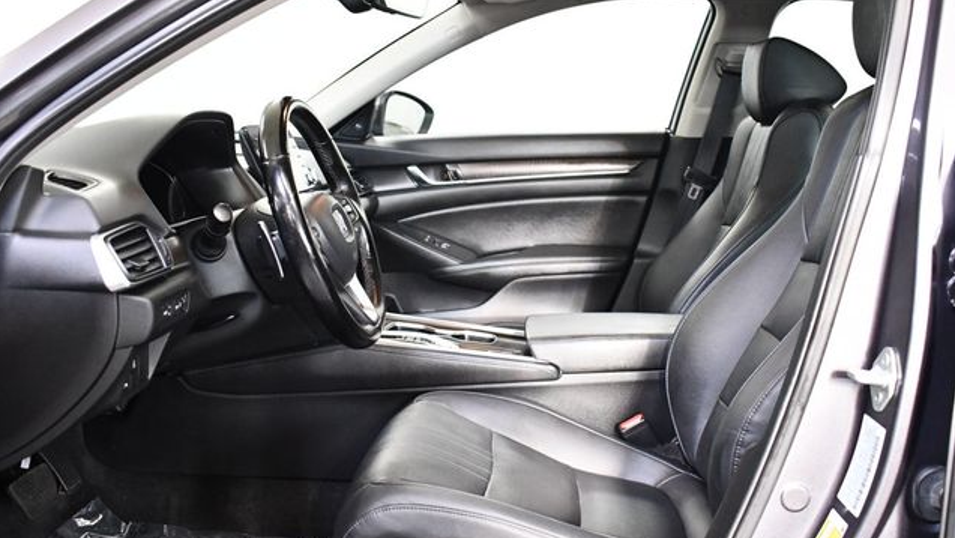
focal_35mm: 38
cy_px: 269
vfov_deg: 31.2
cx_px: 476
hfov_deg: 52.8
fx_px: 962
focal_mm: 18
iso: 3200
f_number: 3.5
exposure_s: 1/100
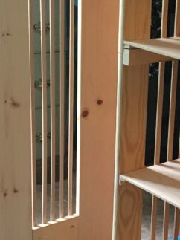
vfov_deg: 21.3
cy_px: 141
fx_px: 638
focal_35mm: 92
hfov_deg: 15.8
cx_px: 179
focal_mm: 4.15
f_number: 2.2
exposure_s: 1/17
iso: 200
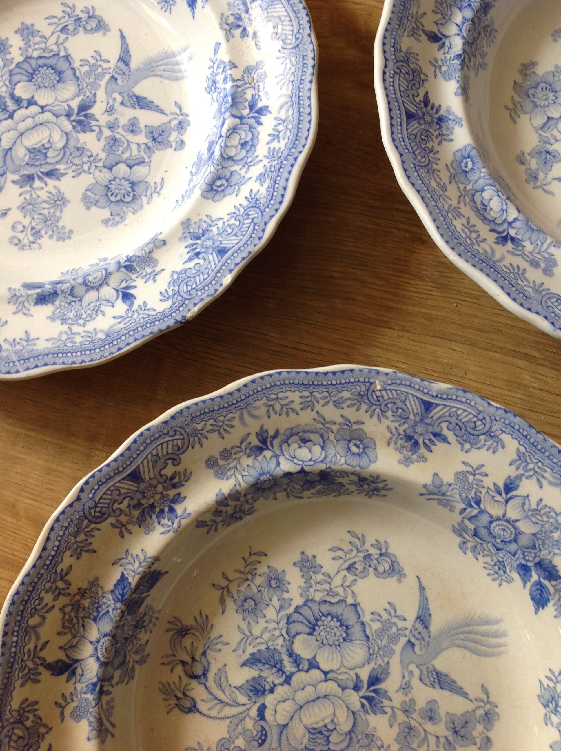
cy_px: 376
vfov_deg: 52.7
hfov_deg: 40.6
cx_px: 280
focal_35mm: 35
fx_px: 758
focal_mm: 4.28
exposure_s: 1/24
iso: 50
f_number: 2.4
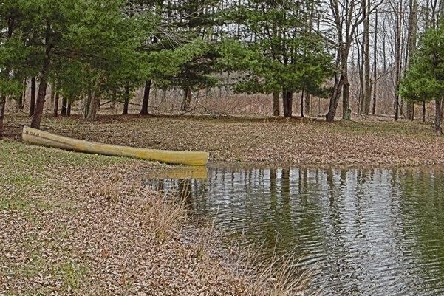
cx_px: 295
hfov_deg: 30.7
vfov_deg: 20.7
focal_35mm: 65
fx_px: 802
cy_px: 66
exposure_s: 1/320
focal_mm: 24
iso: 400
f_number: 11
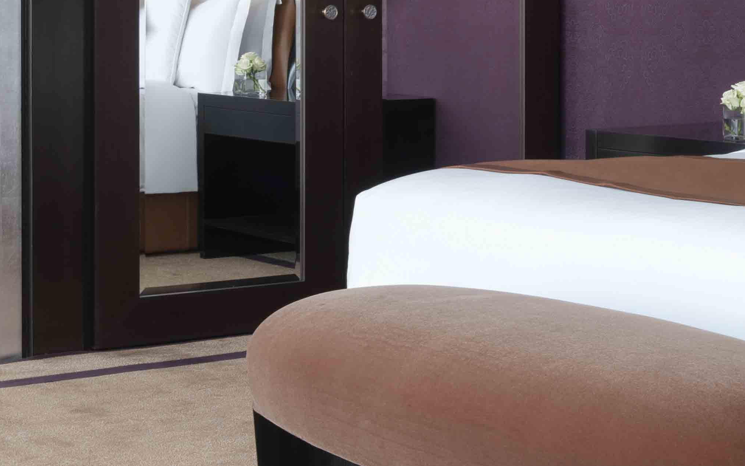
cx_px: 577
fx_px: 2030
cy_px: 46
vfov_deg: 13.0
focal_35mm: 100
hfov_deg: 20.6
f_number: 11
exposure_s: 3
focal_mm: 24
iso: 31
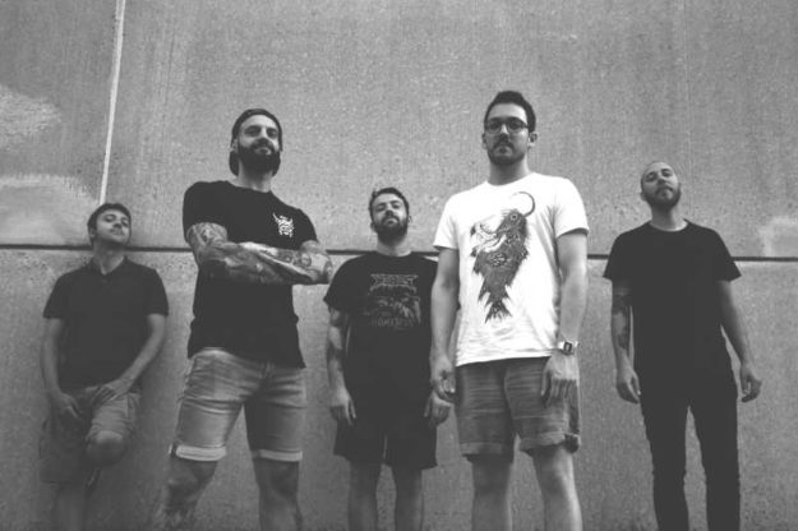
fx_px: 731
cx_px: 399
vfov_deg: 39.9
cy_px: 266
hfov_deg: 57.2
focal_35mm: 33
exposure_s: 1/15
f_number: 4
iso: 450
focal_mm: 22
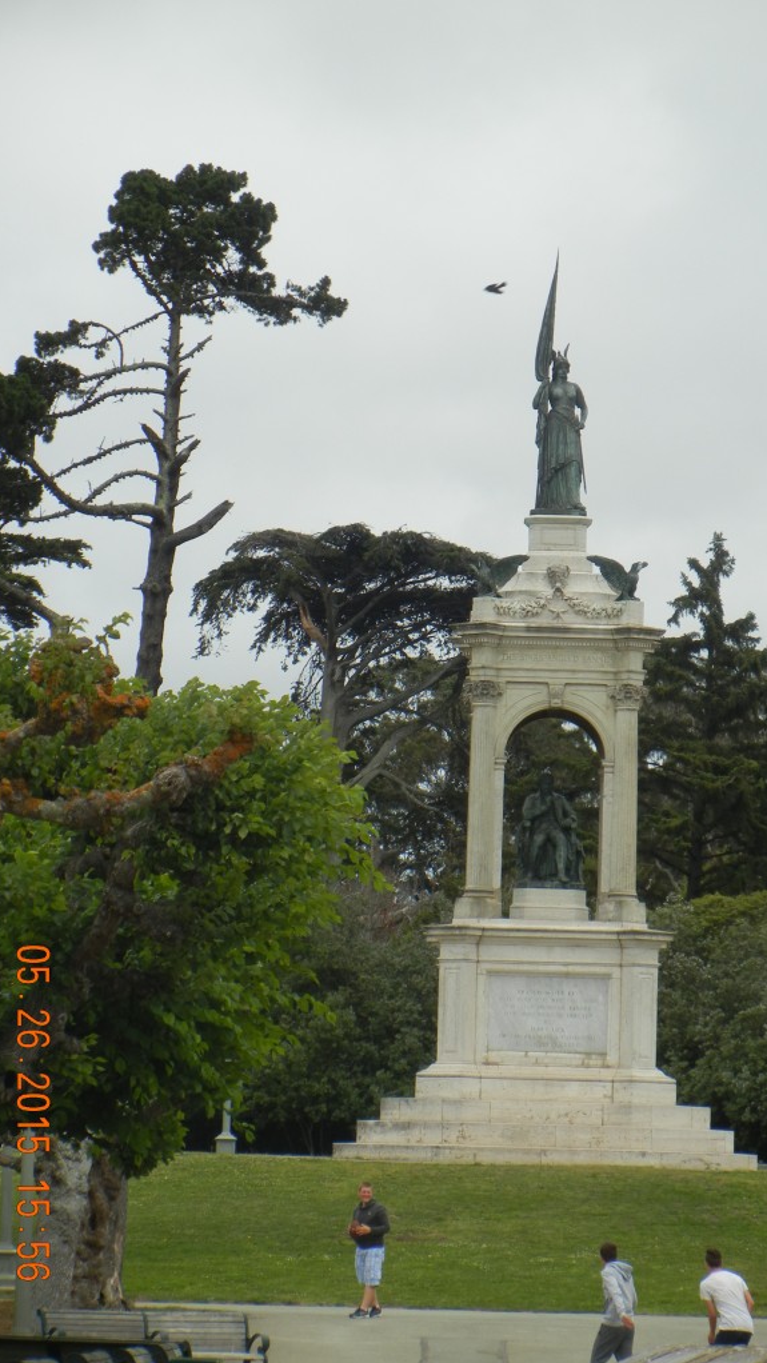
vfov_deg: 11.3
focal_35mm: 190
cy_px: 682
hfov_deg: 6.4
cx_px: 439
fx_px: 6869
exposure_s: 1/286
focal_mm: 31.4
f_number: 9.2
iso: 160
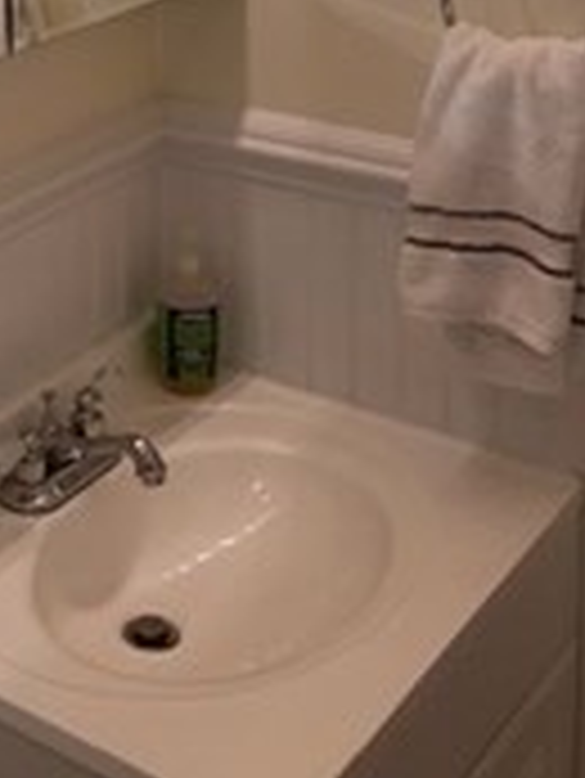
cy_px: -148
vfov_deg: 24.3
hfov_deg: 18.8
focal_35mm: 73
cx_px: -158
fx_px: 1643
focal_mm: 3.99
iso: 20
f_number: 1.8
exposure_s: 1/183
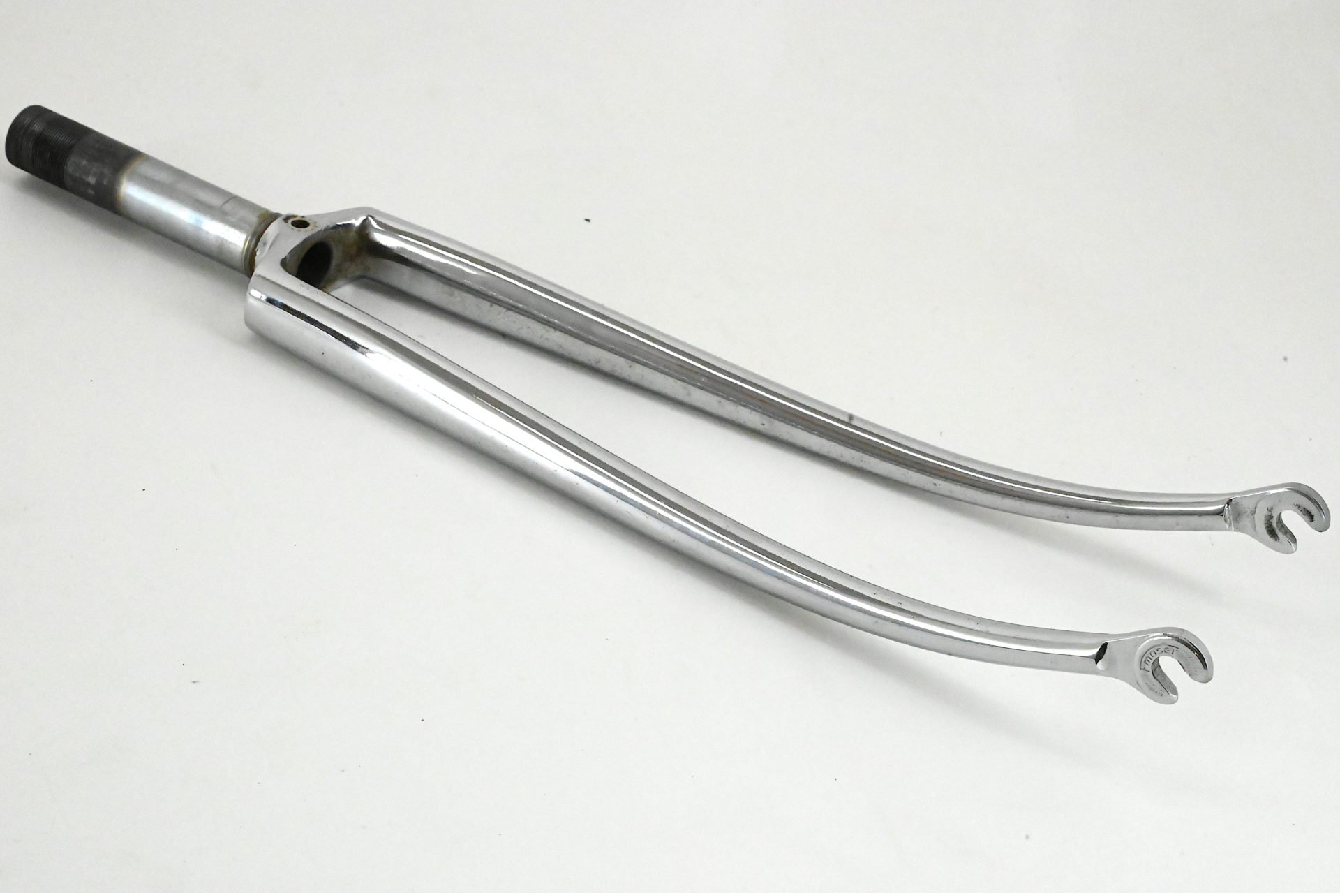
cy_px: 446
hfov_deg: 28.9
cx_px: 670
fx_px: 2605
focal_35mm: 70
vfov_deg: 19.4
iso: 20000
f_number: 20
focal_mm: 70
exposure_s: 1/640
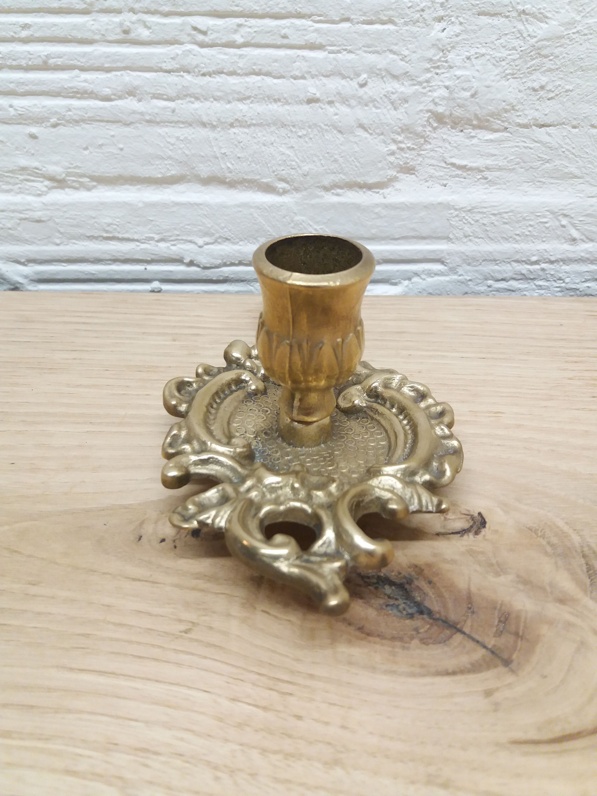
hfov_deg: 49.7
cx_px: 298
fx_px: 644
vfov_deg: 63.4
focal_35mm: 28
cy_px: 398
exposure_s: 1/126
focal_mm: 3.7
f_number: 1.9
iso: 200
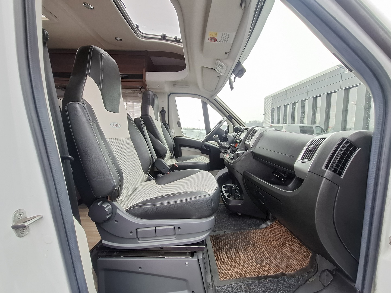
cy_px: 146
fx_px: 147
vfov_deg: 89.9
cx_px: 196
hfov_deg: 106.2
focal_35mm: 13
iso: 125
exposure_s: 1/50
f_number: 2.2
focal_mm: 1.74
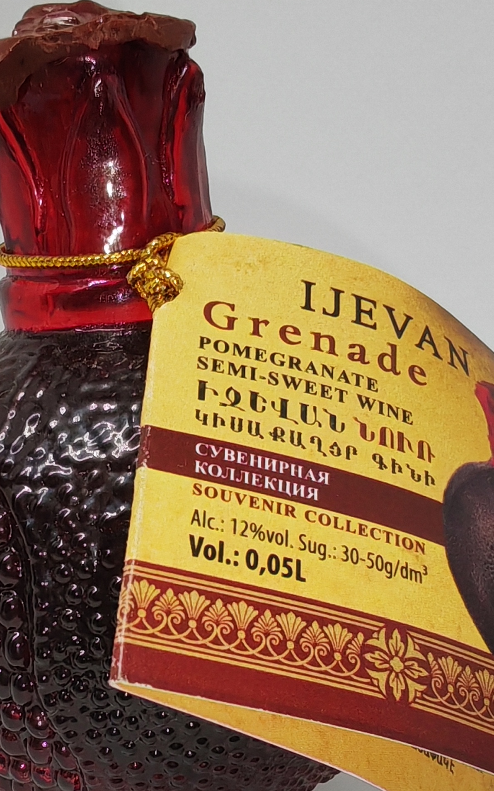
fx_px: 1293
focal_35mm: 60
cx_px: 126
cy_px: 525
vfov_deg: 33.7
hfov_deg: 21.5
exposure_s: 1/100
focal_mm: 1.96
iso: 64
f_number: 2.2
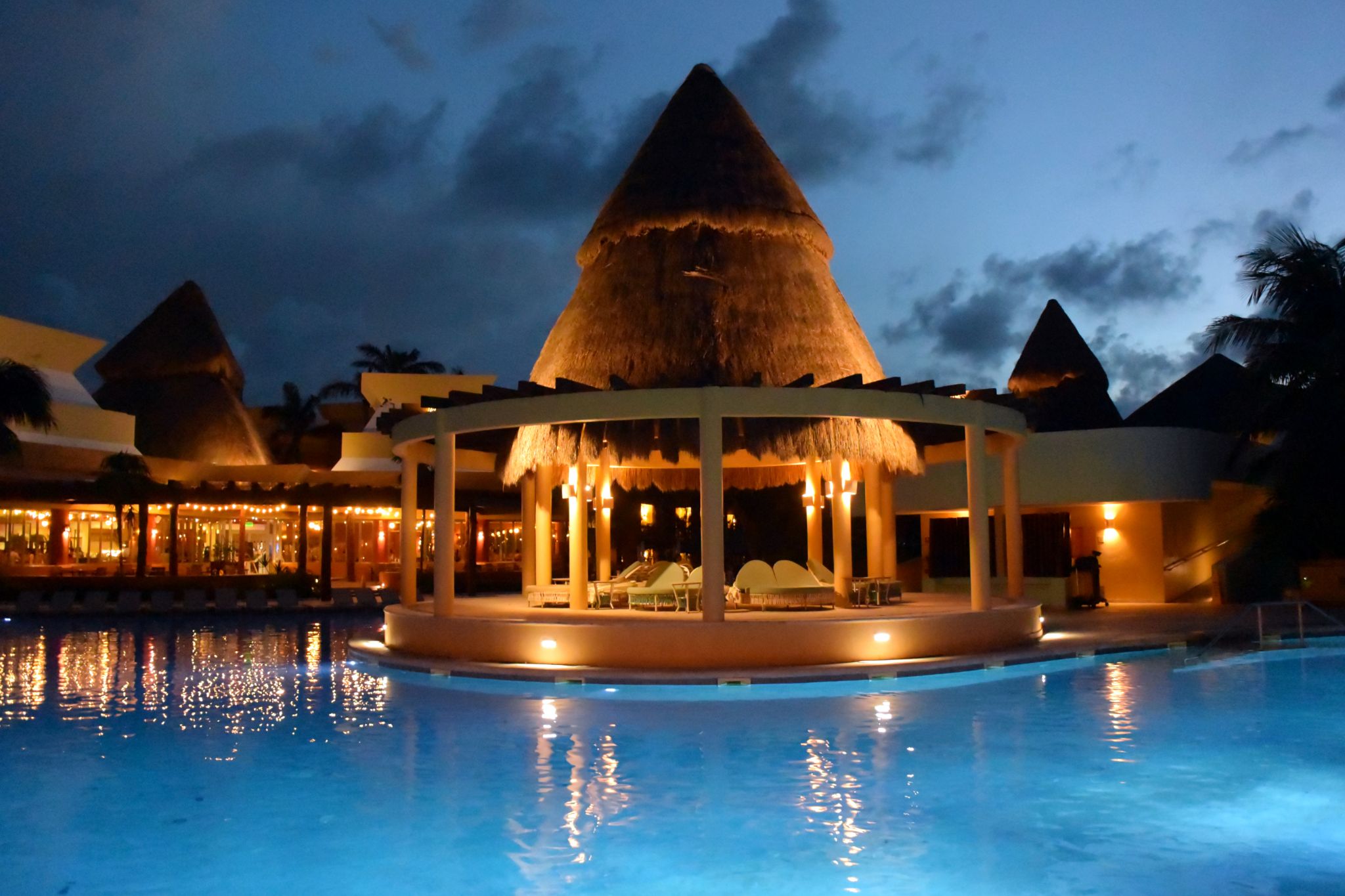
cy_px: 448
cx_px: 672
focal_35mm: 27
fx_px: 1009
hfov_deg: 67.4
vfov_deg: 47.9
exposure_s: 1/30
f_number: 3.5
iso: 3600
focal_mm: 10
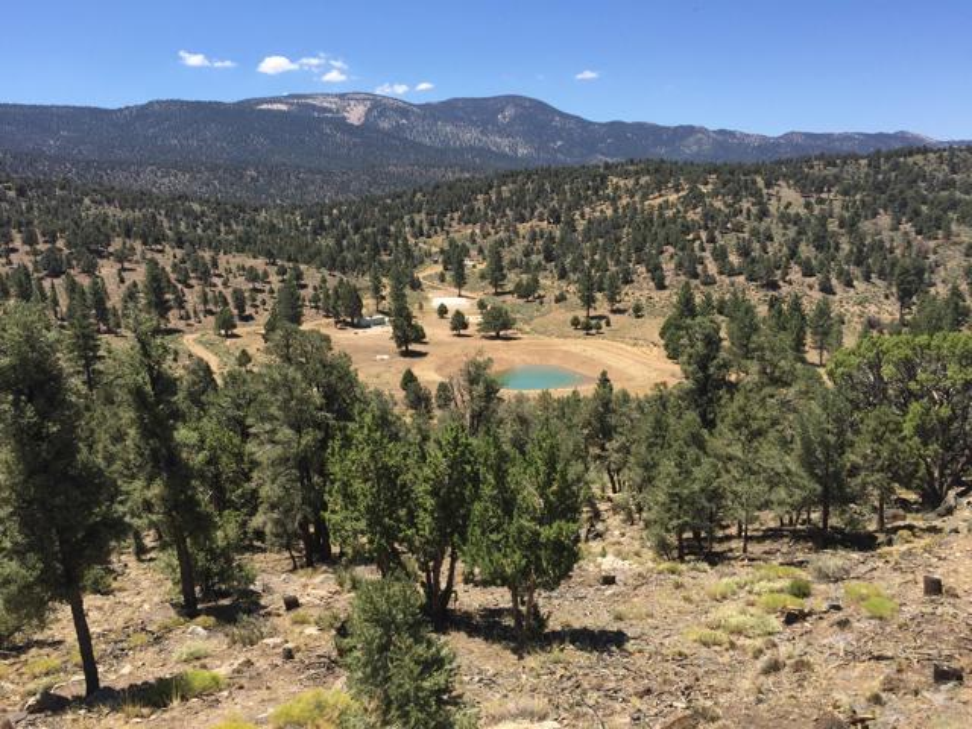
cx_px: 486
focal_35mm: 29
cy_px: 364
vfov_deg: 48.2
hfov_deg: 61.7
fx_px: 814
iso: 32
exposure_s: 1/1522
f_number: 2.2
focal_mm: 4.15
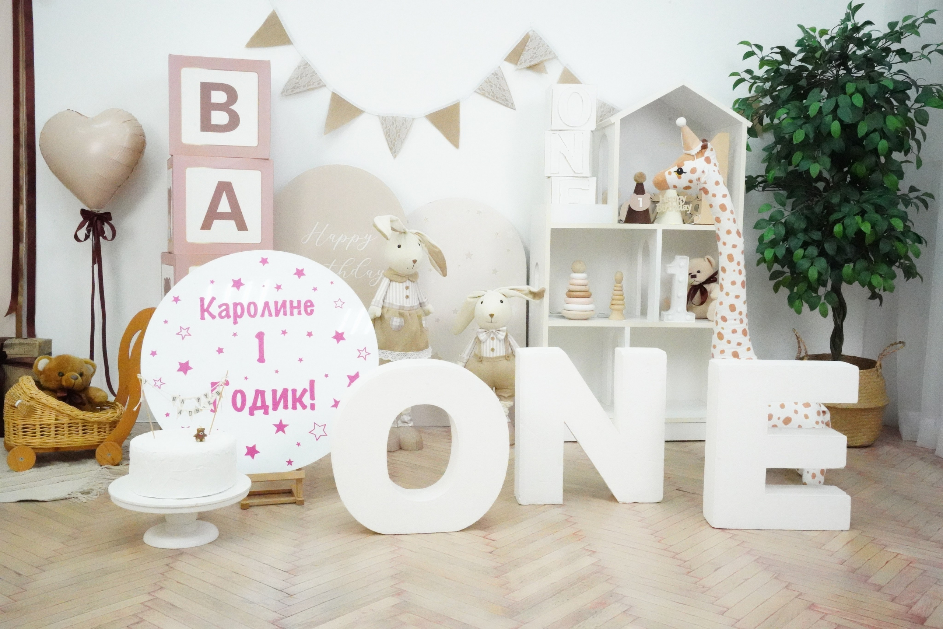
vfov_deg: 37.9
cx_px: 472
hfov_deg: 54.4
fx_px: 917
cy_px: 314
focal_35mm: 35
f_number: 22
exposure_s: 1/250
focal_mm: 35
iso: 51200
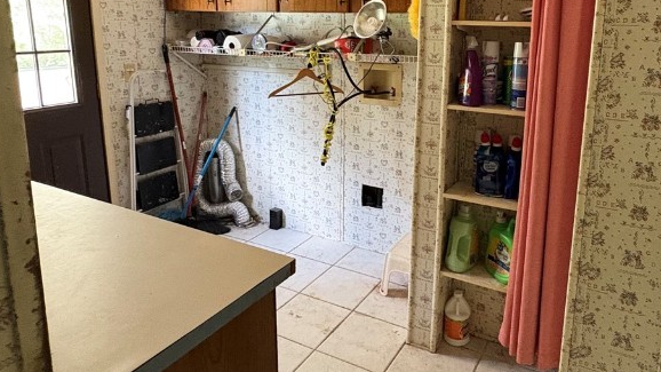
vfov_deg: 42.1
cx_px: 387
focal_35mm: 27
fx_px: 473
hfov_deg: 69.4
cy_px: 112
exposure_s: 1/60
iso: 500
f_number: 2.2
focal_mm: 2.22
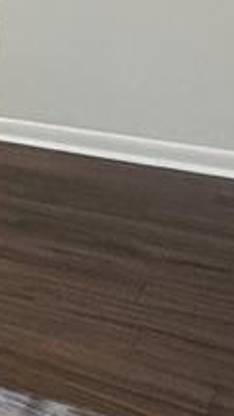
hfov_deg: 10.8
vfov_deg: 24.3
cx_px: -422
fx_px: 937
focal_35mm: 85
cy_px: 46
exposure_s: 1/120
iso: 250
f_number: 2.2
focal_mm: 2.22
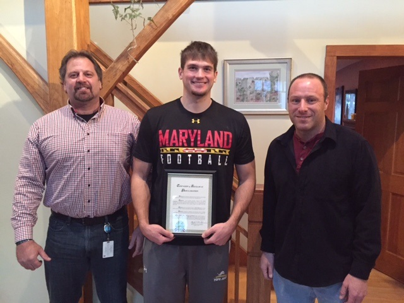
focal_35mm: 29
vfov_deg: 48.2
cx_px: 202
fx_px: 338
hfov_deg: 61.7
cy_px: 152
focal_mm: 4.15
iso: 400
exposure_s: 1/15
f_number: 2.2
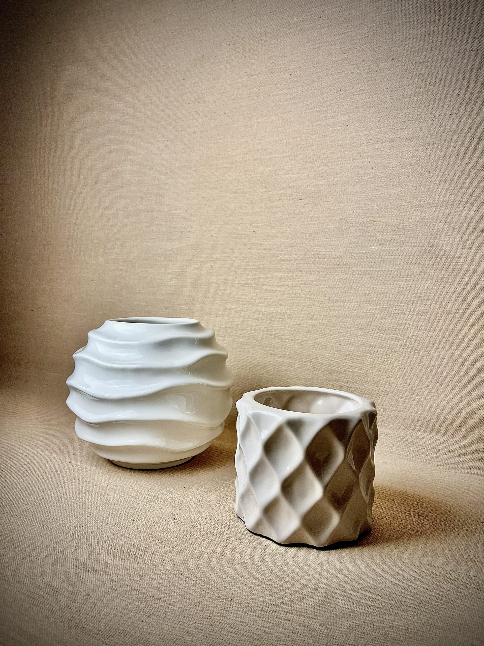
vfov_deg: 67.3
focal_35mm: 26
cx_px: 242
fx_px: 485
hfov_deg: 53.1
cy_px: 323
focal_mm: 5.1
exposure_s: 1/60
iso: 64
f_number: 1.6
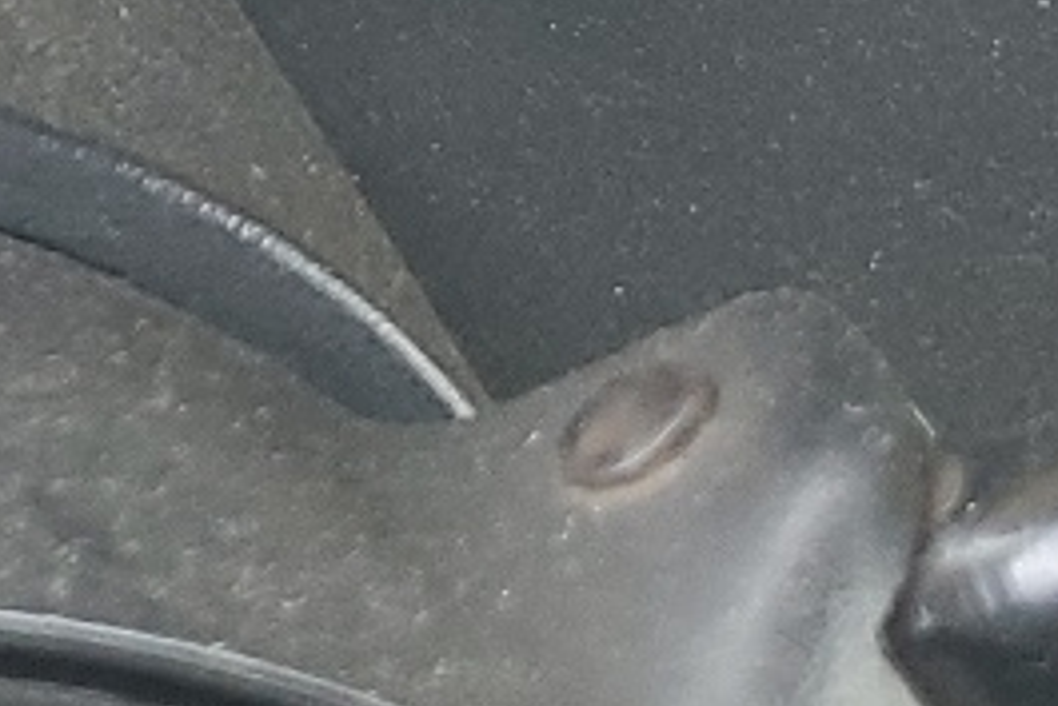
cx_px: -607
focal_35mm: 163
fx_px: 4793
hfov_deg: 11.9
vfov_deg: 7.7
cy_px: -1097
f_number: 1.5
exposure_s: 1/60.2
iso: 86
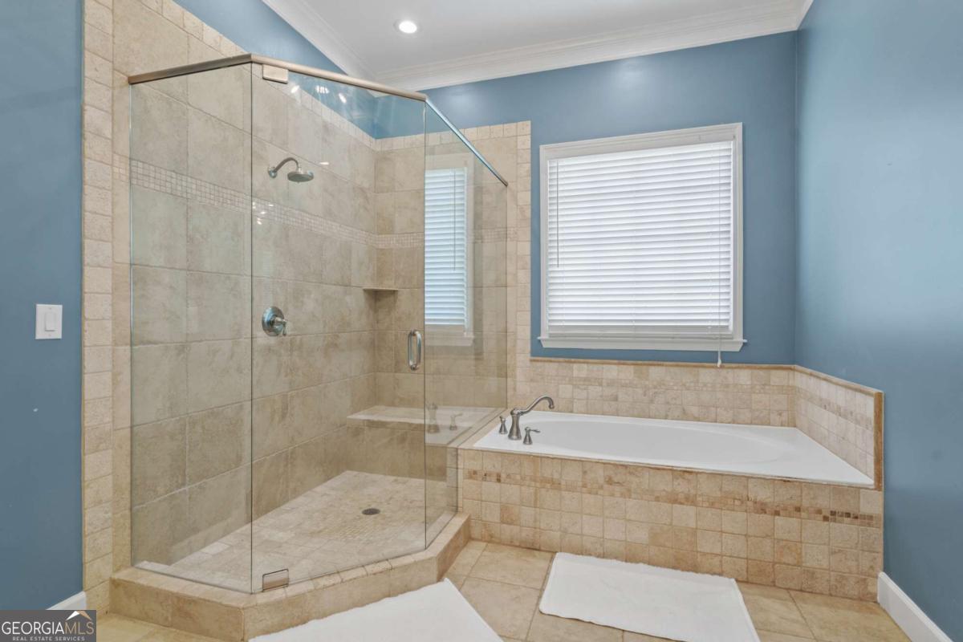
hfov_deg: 93.3
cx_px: 482
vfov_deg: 70.4
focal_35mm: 17
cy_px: 321
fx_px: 455
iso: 1250
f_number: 6.3
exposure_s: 1/20
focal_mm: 17
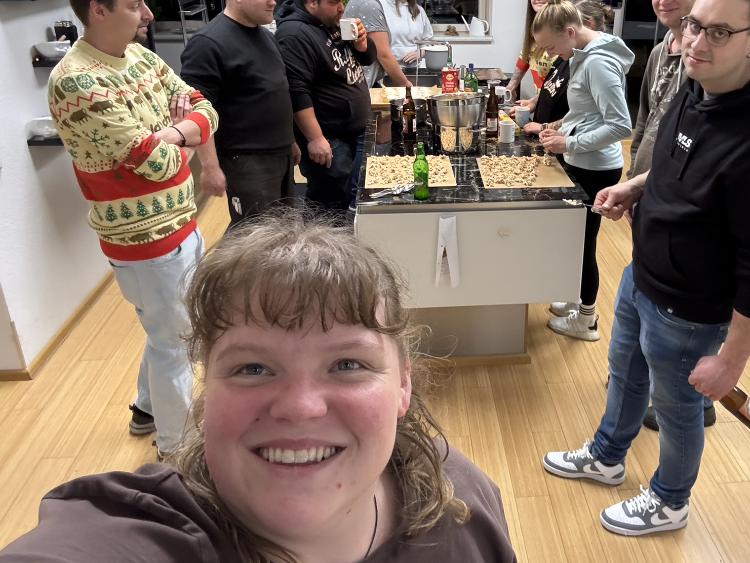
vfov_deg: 45.0
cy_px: 203
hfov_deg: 57.5
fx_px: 672
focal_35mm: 31
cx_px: 479
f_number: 1.9
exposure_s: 1/51
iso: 320
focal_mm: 2.69
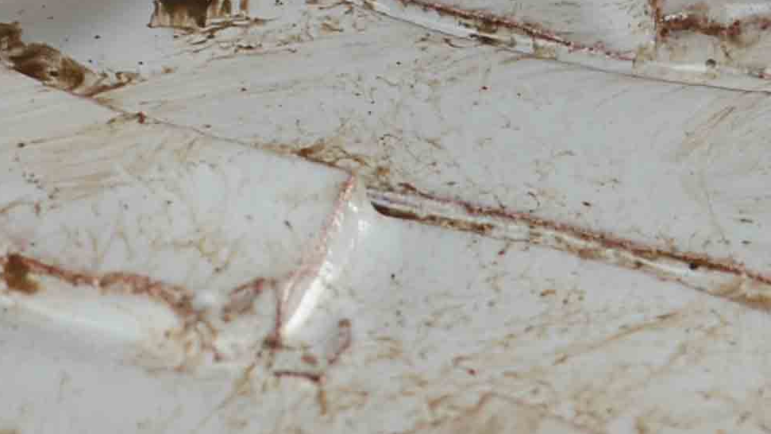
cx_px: 479
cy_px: -29
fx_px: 7155
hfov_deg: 6.2
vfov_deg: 3.5
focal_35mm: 350
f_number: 13
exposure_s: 1/80
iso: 100
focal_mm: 44
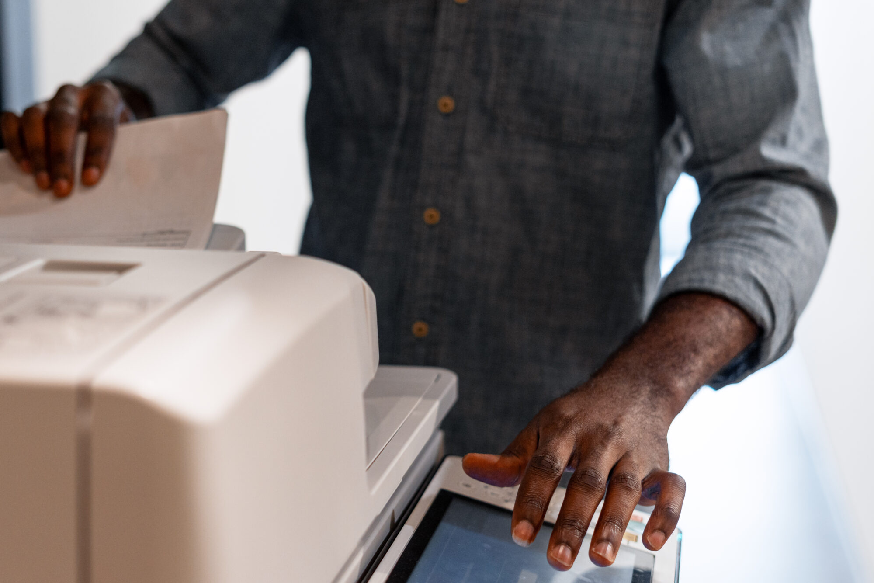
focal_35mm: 64
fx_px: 1554
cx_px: 336
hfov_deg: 31.3
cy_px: 356
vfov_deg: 21.2
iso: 640
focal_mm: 50
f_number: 2.5
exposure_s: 1/100
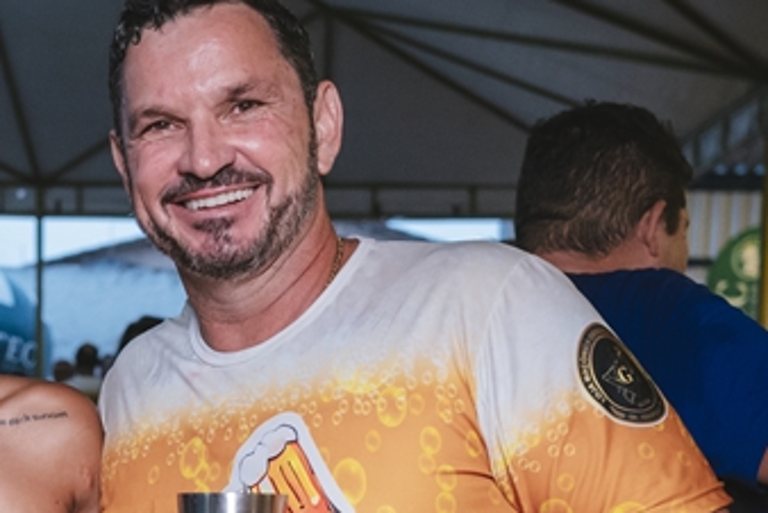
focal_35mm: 79
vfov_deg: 17.0
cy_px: 482
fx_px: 1687
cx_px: 111
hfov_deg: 25.0
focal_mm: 24
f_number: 2.5
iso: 2500
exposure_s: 1/400
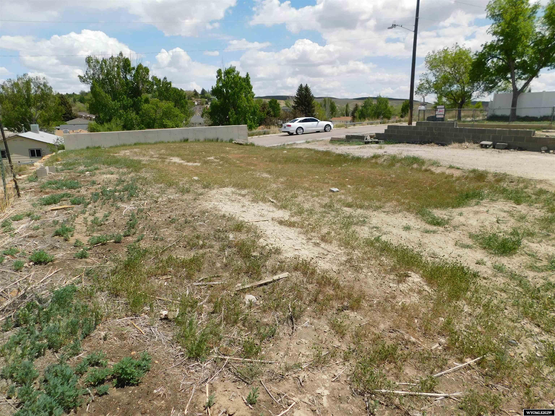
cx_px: 278
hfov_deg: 73.9
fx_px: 369
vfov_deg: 58.9
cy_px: 208
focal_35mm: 23
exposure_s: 1/640
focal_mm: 4
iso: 125
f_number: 6
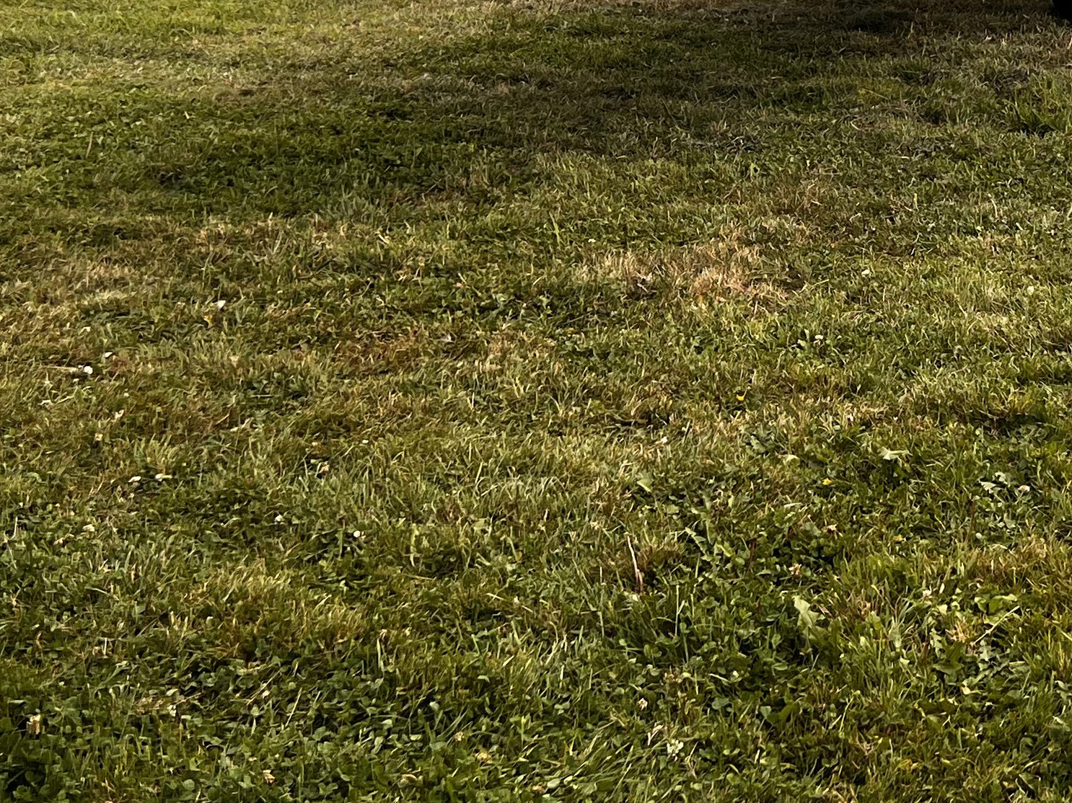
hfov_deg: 26.4
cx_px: 1058
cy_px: -260
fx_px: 2167
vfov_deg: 19.3
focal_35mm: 70
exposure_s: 1/1196
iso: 50
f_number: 1.5
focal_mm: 5.7
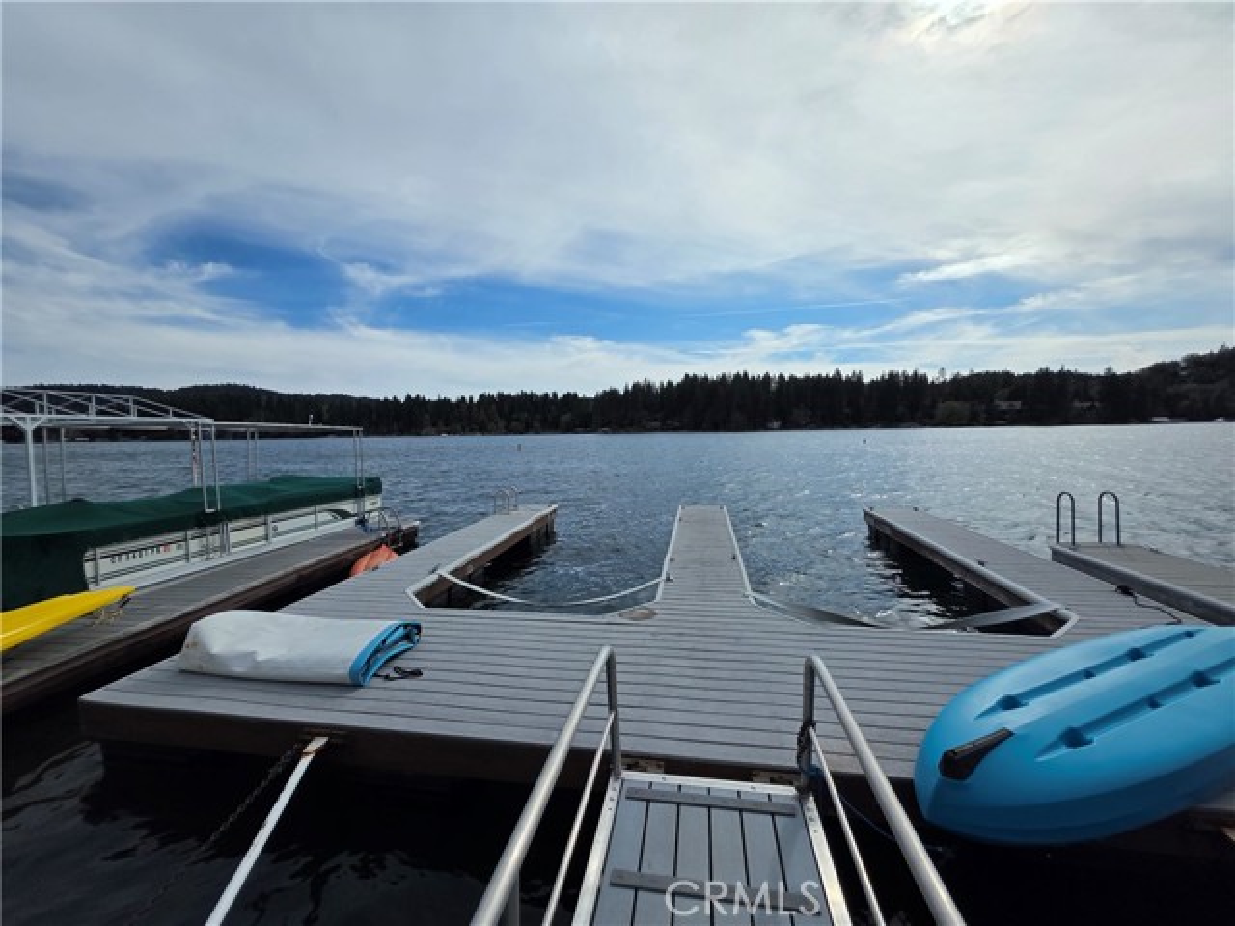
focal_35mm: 13
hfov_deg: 106.2
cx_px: 618
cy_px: 463
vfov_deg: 89.9
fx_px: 464
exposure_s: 1/5128
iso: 40
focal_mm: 2.2
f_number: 1.9
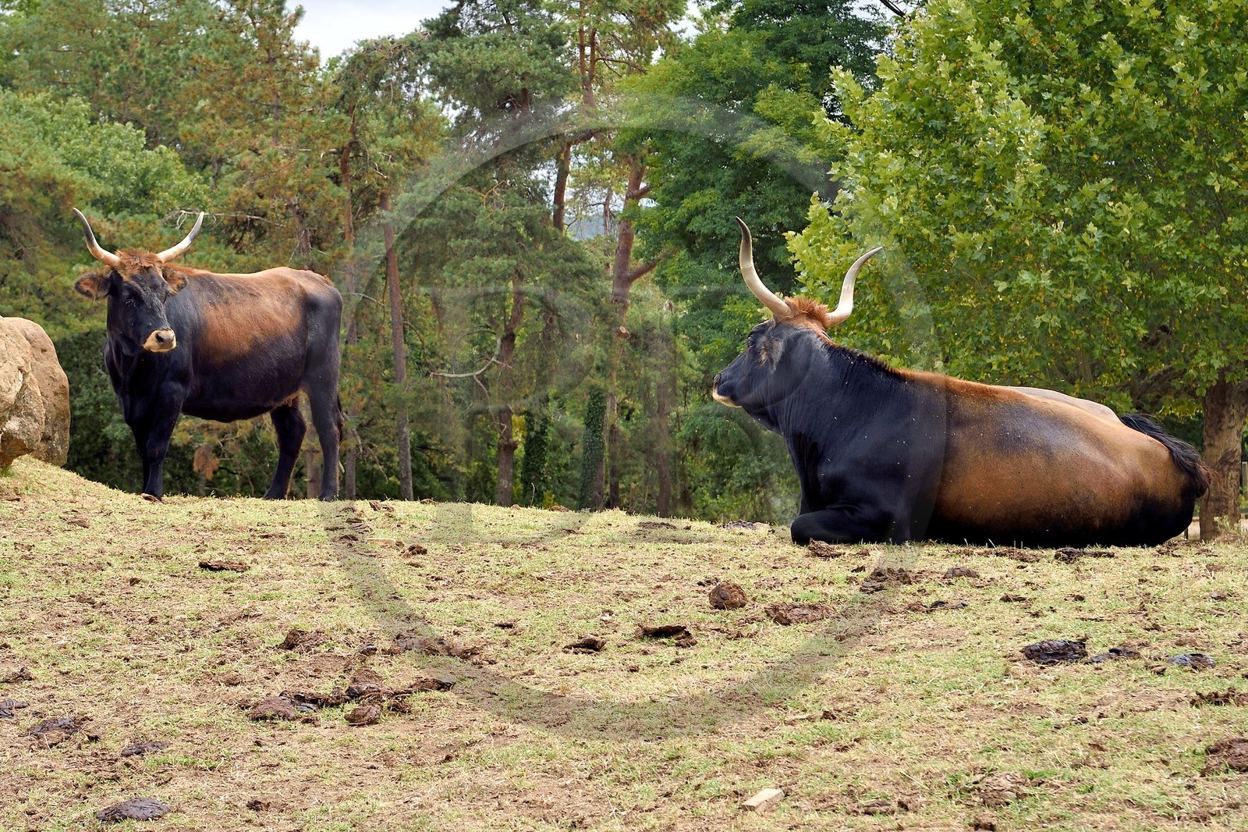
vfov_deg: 19.4
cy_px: 416
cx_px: 624
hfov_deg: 28.8
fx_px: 2426
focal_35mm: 70
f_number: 8
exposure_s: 1/250
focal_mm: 70
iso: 200
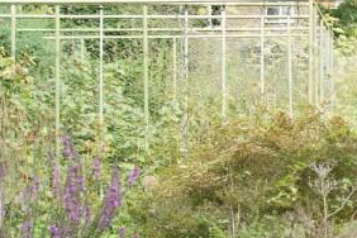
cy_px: 153
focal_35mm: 98
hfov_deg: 17.1
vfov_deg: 13.9
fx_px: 972
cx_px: 643
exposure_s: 1/160
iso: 400
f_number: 10
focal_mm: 18
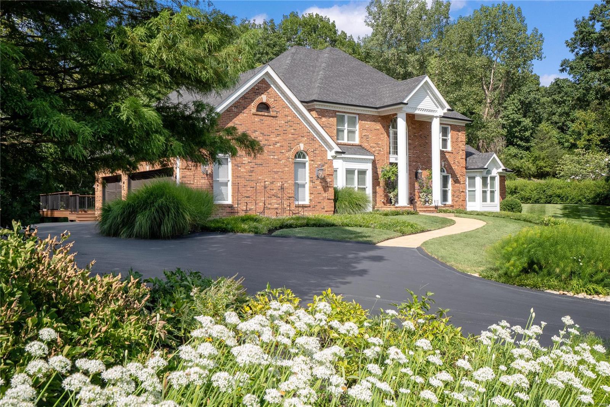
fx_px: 610
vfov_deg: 36.9
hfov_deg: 53.1
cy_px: 204
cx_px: 305
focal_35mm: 36
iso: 400
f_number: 7.1
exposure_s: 1/640
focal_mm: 18
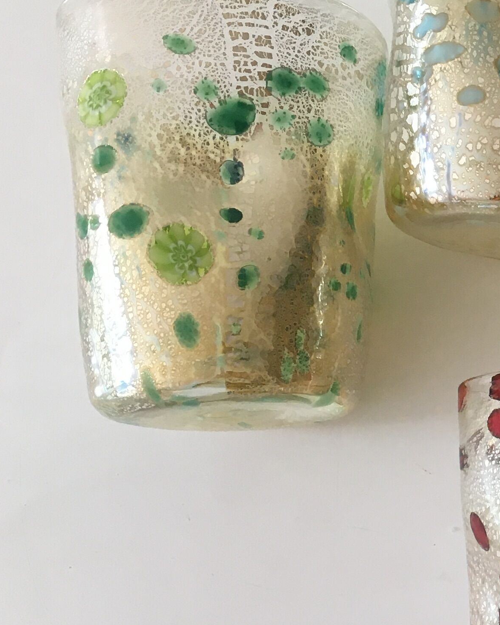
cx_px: 791
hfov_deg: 17.3
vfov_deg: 24.3
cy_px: 440
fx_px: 1442
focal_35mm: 78
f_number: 2.2
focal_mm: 4.15
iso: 40
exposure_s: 1/33
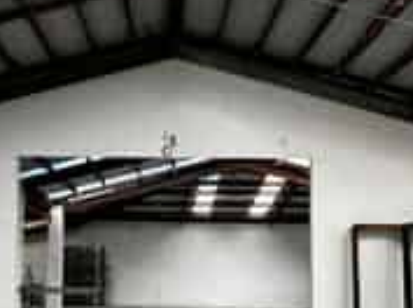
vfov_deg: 35.6
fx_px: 464
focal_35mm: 39
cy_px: 244
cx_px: 158
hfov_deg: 47.6
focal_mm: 2.22
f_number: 2.2
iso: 64
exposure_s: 1/99
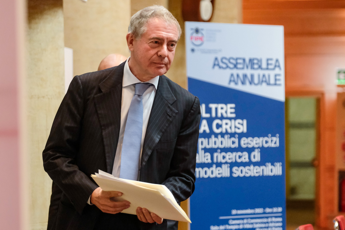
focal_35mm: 121
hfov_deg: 16.9
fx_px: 1159
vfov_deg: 11.3
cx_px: 172
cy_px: 115
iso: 3200
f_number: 2.8
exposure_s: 1/160
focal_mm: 80.4
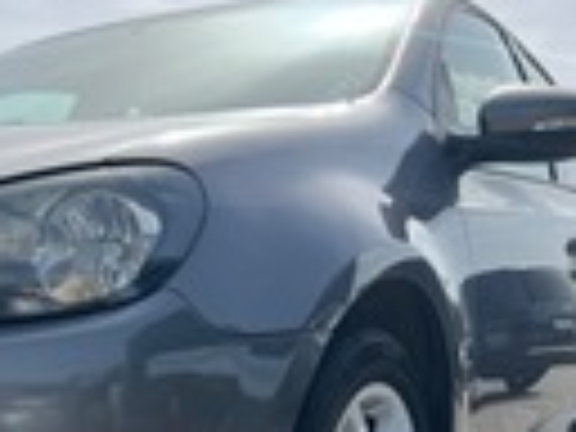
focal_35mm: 73
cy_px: 464
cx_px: -32
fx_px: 1215
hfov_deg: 25.1
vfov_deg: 19.4
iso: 50
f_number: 1.5
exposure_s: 1/3704
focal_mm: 5.7
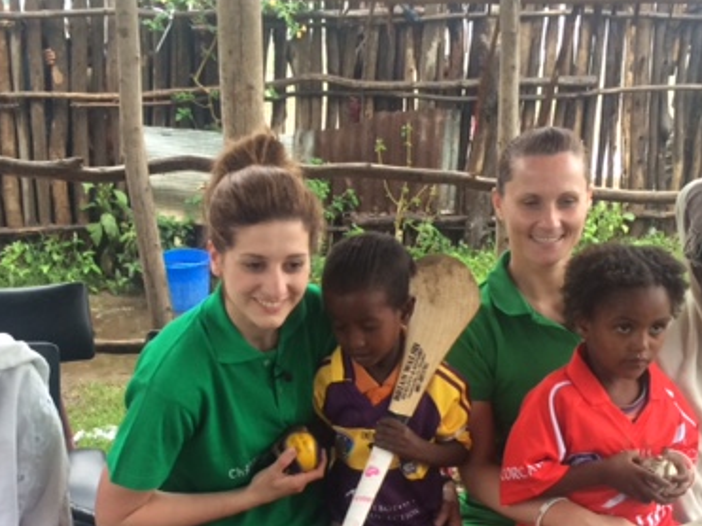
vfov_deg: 28.7
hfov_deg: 38.1
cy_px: 394
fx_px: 1014
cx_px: 301
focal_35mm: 50
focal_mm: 4.15
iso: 100
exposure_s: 1/33
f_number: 2.2
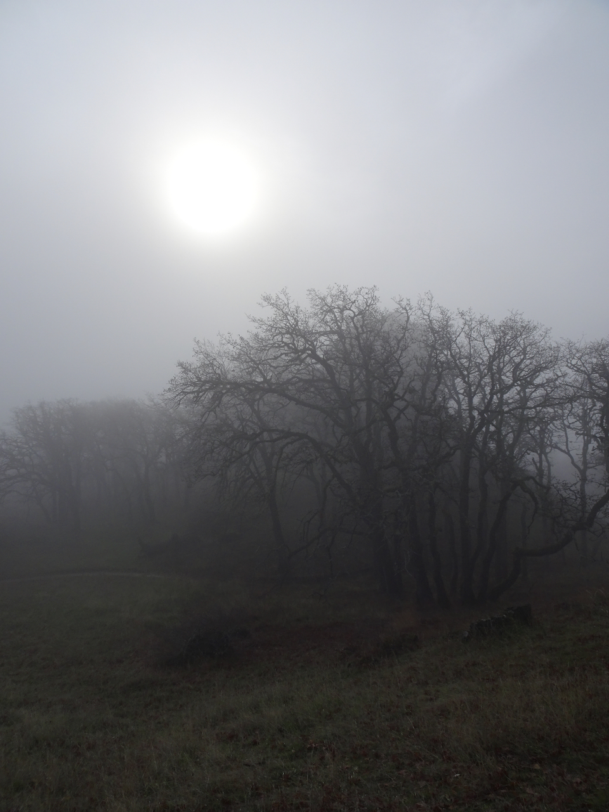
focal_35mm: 24
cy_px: 406
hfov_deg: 56.8
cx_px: 304
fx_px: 563
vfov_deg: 71.6
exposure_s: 1/1250
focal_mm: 4.1
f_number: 3.5
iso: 80
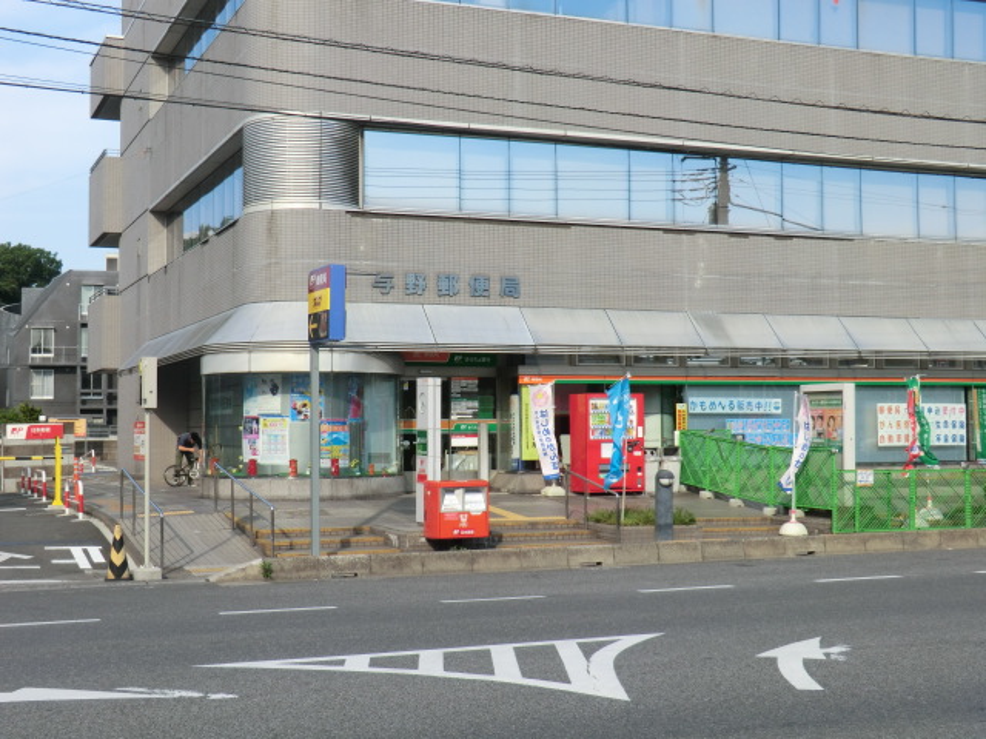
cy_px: 370
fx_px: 1339
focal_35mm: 47
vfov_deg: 30.9
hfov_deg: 40.4
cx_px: 493
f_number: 4
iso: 80
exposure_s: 1/400
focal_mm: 8.4
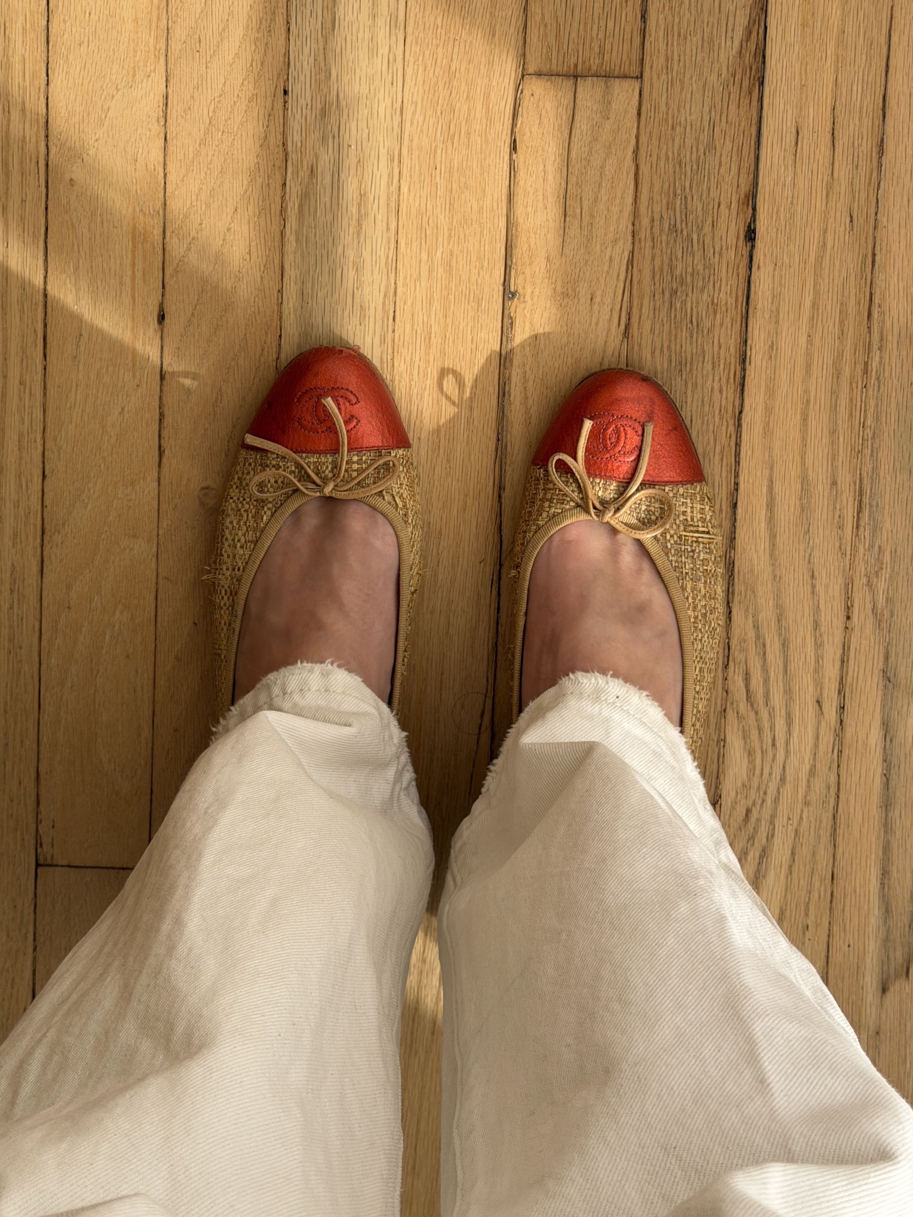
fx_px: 1688
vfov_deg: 39.7
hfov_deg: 30.3
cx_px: 456
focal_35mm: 48
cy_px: 608
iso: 64
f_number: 1.78
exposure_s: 1/1642
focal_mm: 6.76
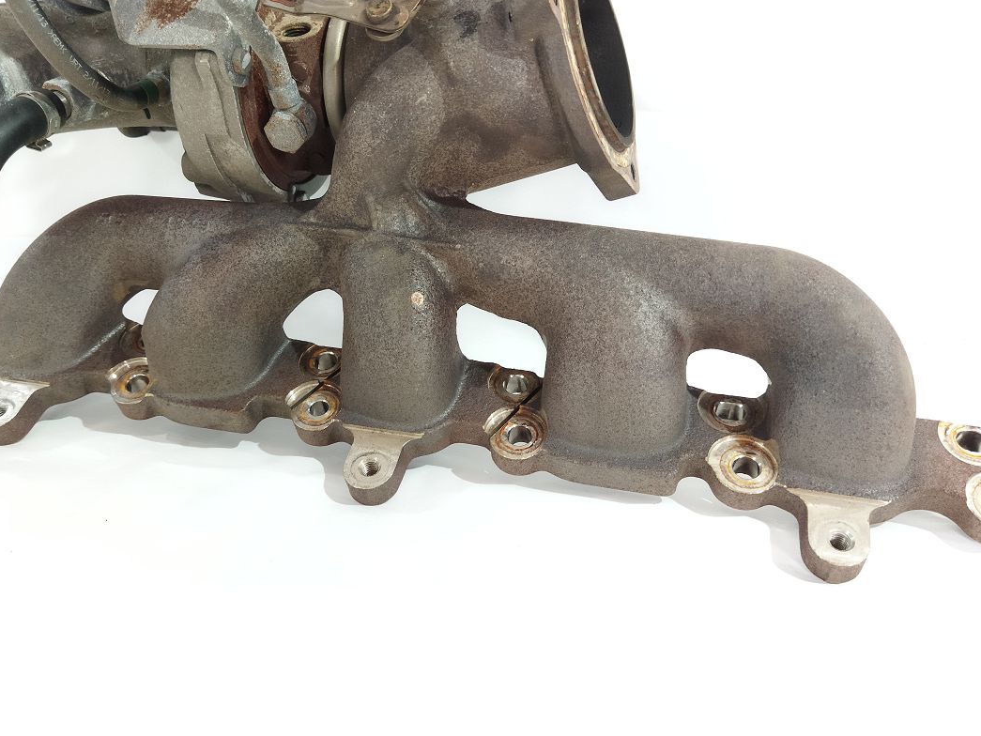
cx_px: 470
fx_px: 879
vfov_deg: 45.4
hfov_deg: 58.3
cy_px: 346
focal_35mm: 31
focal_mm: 4.71
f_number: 1.79
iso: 334
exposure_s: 1/50
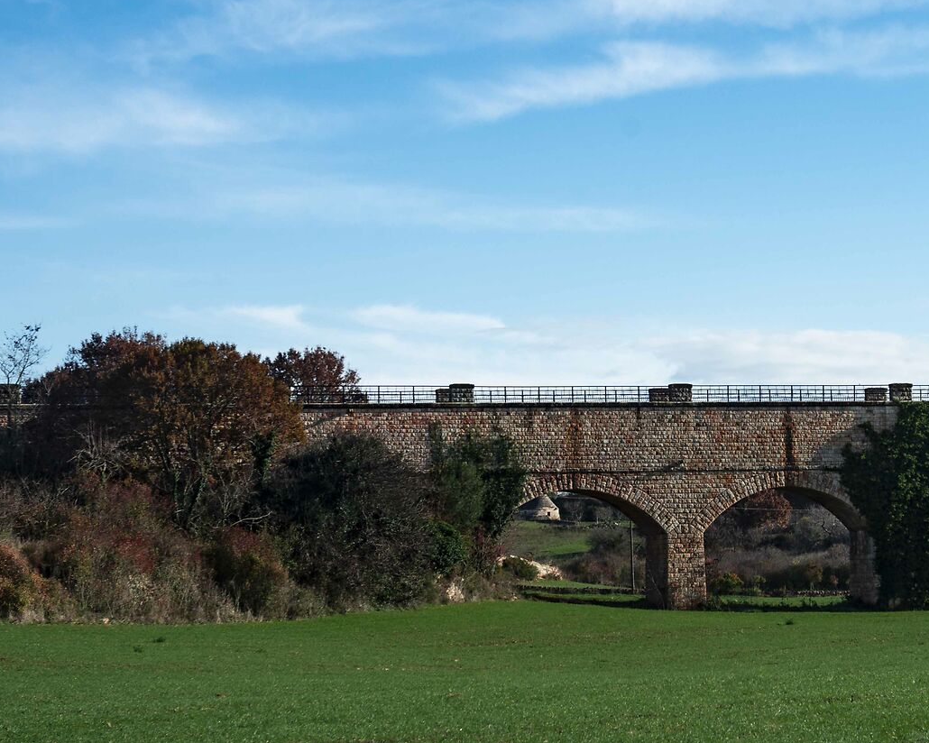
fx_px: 2887
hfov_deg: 18.1
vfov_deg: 14.7
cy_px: 402
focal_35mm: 105
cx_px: 722
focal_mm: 48
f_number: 8
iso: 100
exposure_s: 1/250
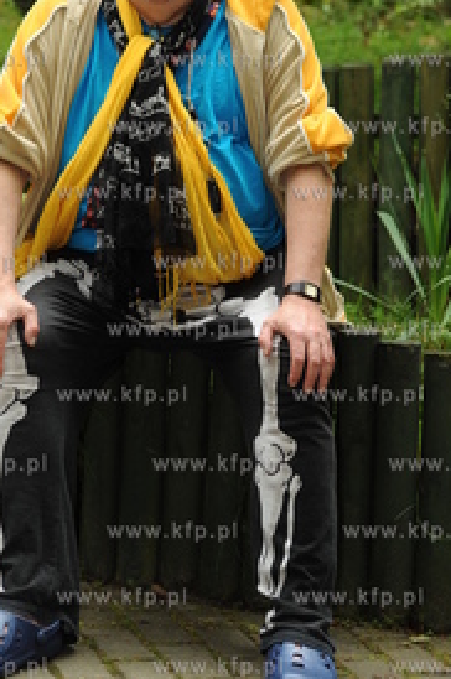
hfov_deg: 11.0
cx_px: 139
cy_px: 258
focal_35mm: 124
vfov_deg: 16.5
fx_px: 2336
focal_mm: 85
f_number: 4
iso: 400
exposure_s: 1/500
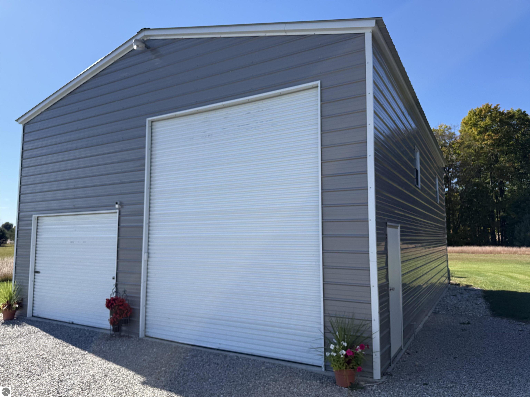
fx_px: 367
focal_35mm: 24
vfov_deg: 56.8
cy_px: 198
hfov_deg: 71.6
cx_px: 265
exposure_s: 1/3425
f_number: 1.78
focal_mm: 6.76
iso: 80
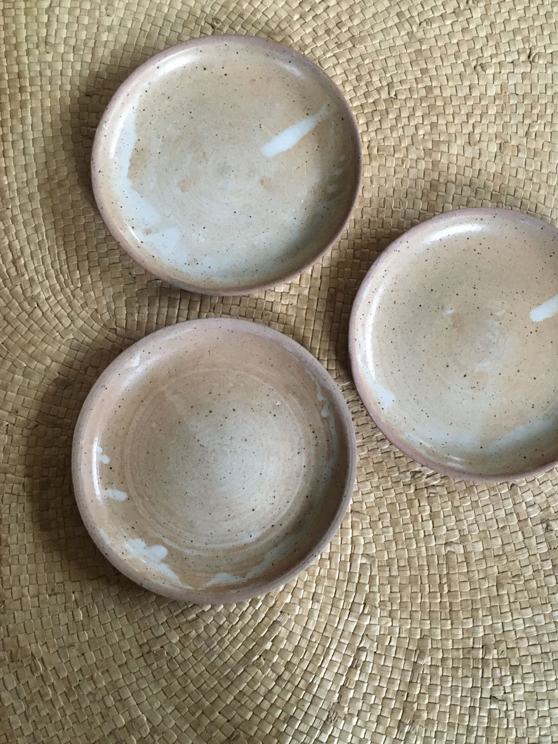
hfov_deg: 40.6
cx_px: 316
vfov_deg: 52.6
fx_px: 752
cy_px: 356
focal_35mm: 35
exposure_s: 1/25
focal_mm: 4.15
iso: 200
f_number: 2.2
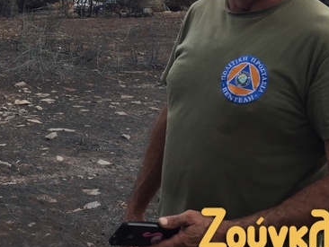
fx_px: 580
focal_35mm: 61
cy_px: 8
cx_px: 38
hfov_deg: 30.4
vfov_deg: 23.2
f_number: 2.2
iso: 32
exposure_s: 1/719
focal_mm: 4.15
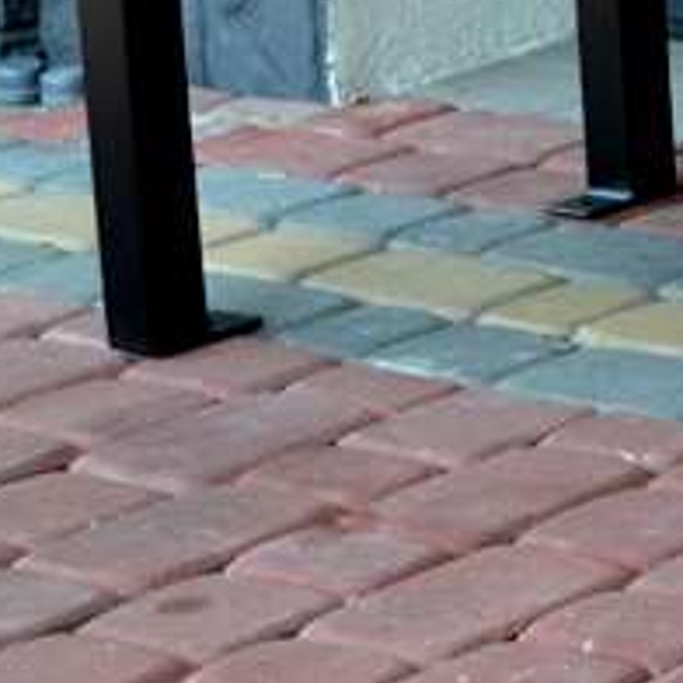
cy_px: -64
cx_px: 1540
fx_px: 4313
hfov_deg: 8.4
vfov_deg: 9.0
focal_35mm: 193
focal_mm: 29
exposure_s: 1/100
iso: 400
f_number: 5
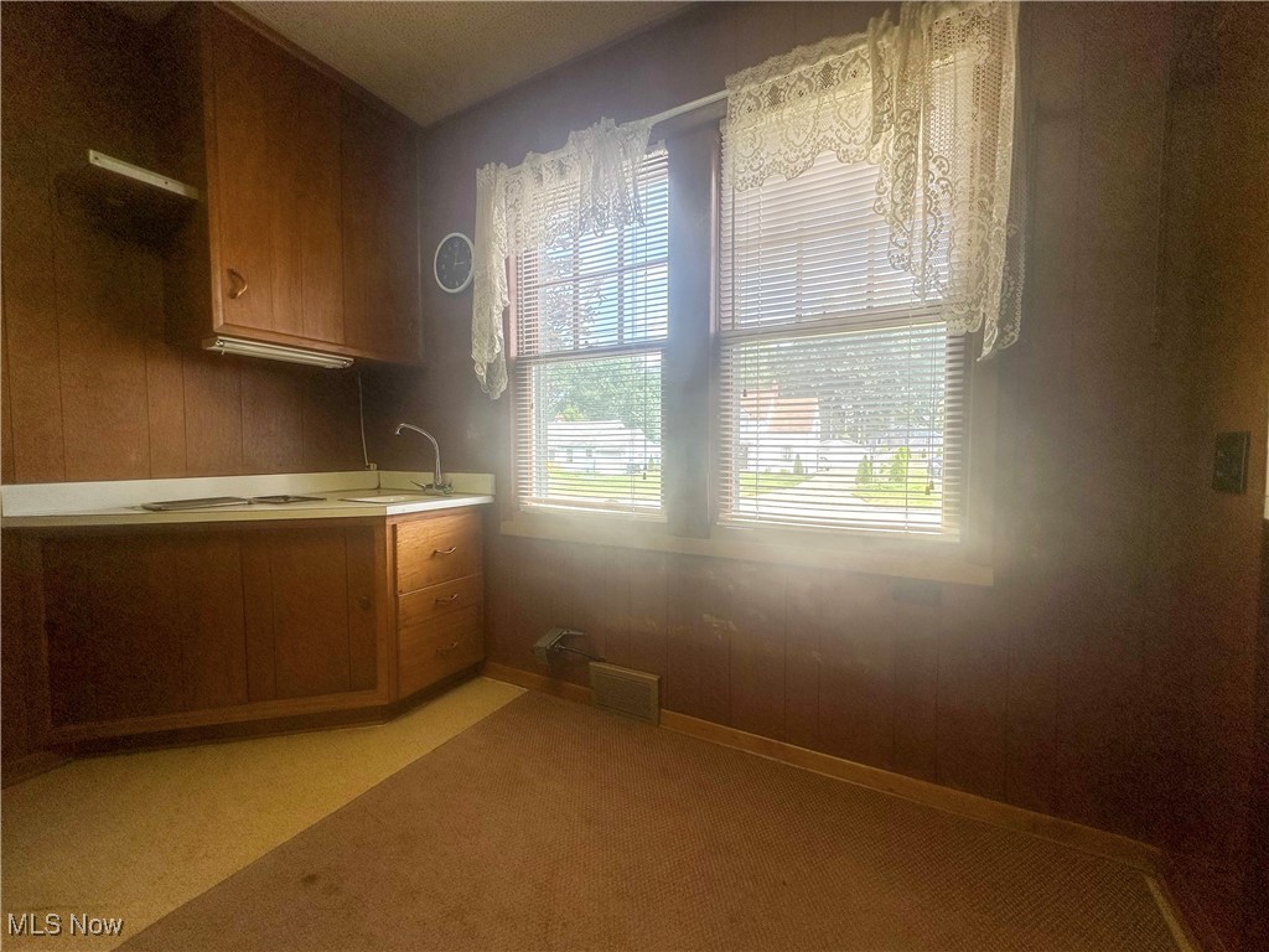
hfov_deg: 102.1
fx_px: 513
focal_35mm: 14
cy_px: 476
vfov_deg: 85.7
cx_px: 634
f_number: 2.2
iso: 40
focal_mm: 2.22
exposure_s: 1/290
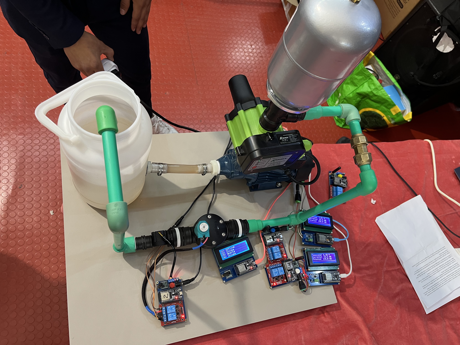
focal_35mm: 26
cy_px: 172
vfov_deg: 53.1
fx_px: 346
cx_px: 230
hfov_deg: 67.3
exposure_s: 1/50
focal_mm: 5.1
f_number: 1.6
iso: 125
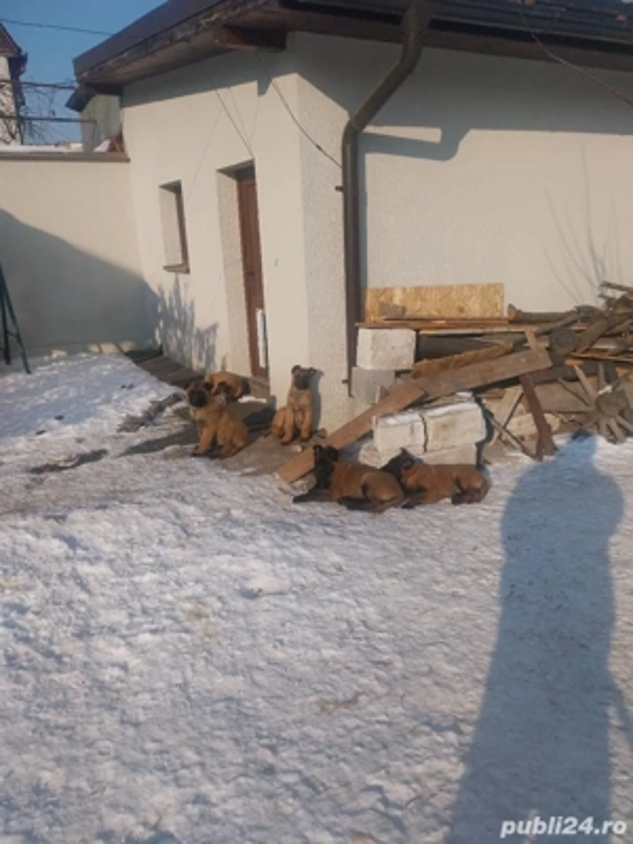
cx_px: 316
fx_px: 634
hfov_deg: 53.1
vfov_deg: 67.3
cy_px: 422
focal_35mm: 26
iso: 25
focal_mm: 4
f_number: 1.8
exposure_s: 1/2000
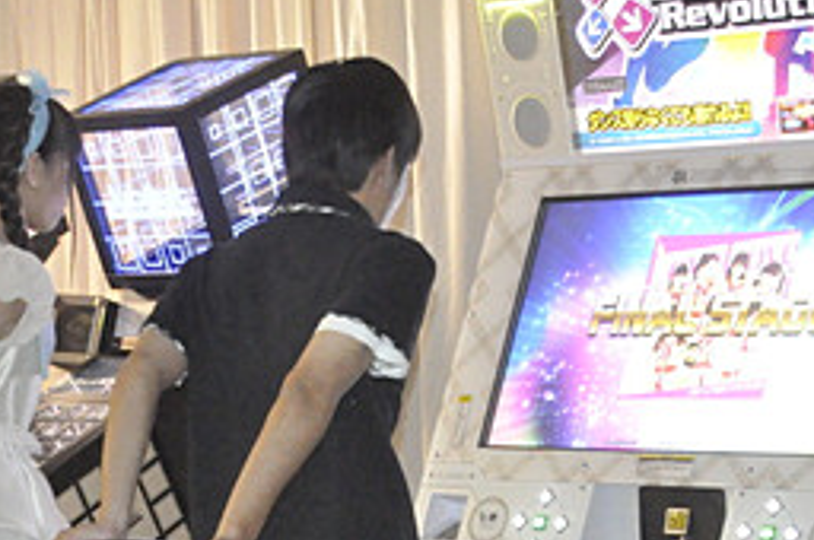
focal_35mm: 132
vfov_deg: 10.3
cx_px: 442
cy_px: 524
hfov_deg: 15.5
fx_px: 2981
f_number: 7.1
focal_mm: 44
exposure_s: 1/60
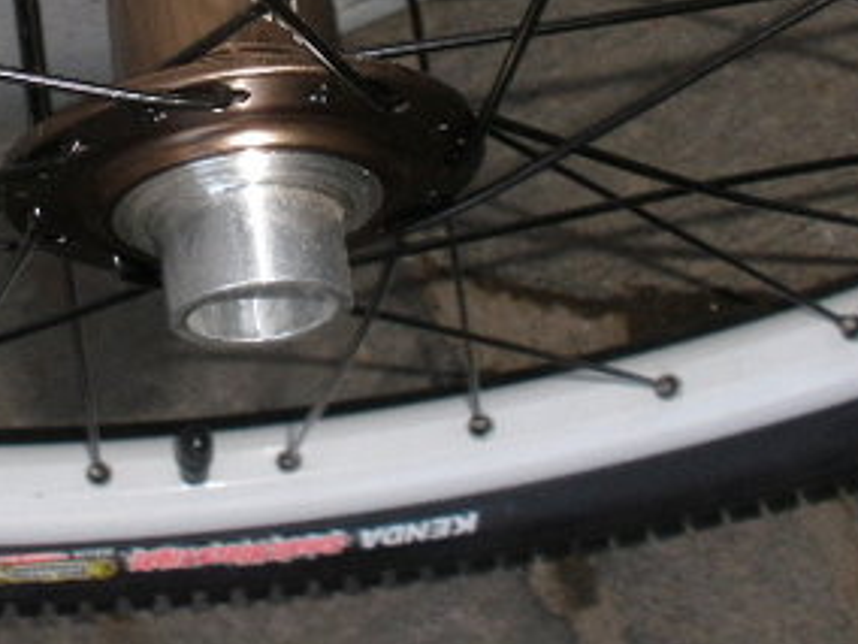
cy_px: 18
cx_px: 214
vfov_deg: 18.9
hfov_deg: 25.4
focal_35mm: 76
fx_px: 1884
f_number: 5.6
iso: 160
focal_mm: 6.3
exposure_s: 1/30
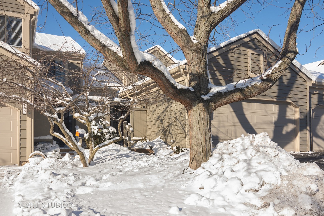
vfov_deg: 43.6
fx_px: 270
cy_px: 108
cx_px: 162
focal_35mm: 30
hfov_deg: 61.9
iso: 200
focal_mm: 20
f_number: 8
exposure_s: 1/800
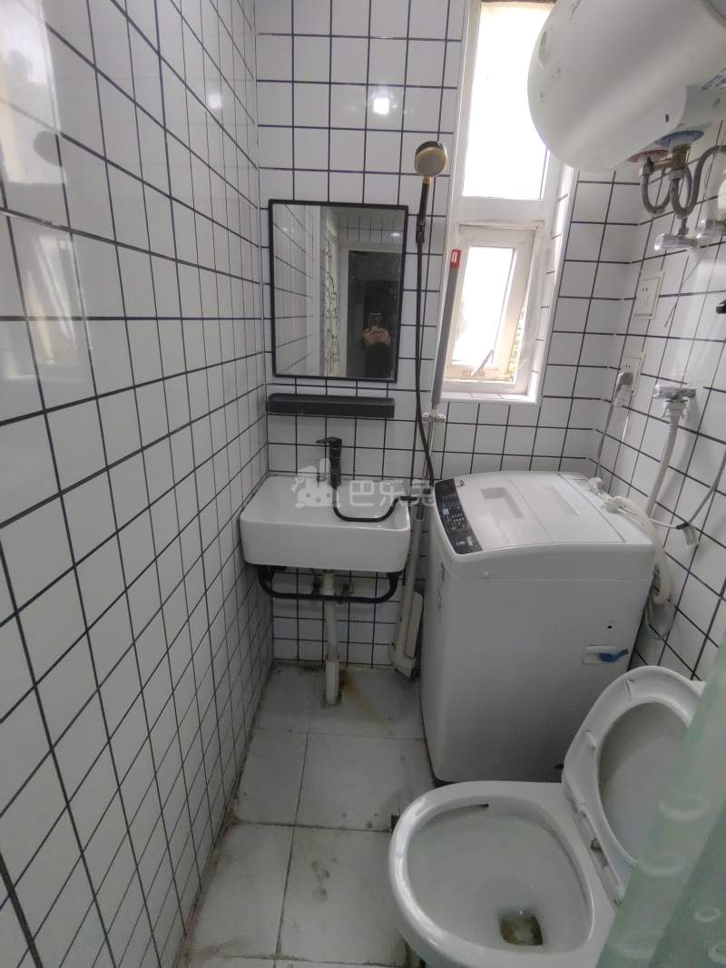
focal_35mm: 16
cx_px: 363
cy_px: 484
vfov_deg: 94.5
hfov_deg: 78.1
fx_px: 448
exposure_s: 1/100
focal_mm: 1.68
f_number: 2.2
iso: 64
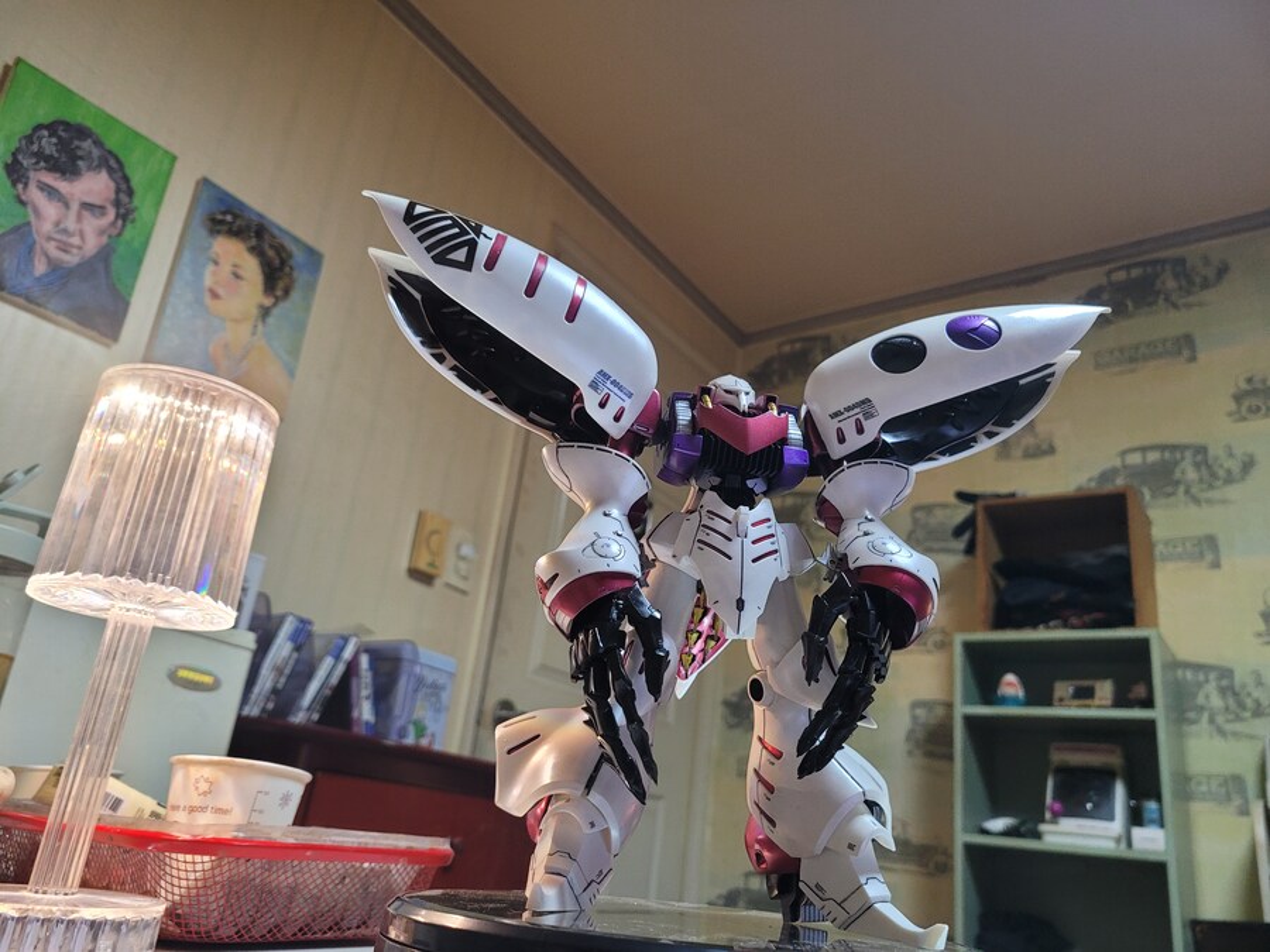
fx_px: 954
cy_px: 476
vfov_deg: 53.1
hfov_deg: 67.3
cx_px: 635
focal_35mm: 26
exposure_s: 1/60
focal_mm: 5.4
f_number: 1.8
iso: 250
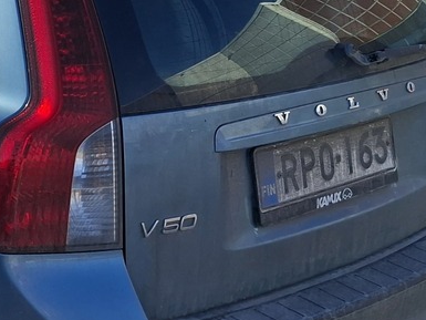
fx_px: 1059
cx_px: -25
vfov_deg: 17.0
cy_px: 48
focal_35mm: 86
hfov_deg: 21.7
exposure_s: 1/2208
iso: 50
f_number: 1.8
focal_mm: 5.54
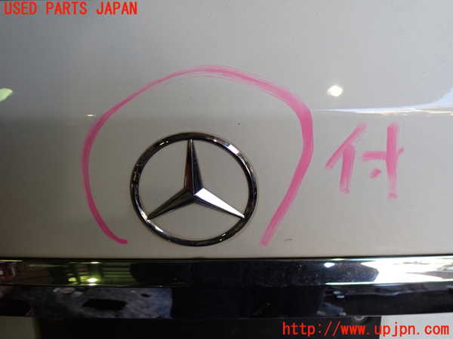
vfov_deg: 46.8
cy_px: 170
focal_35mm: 30
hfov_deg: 60.0
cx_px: 226
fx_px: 393
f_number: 2.3
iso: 250
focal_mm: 5.4
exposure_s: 1/125
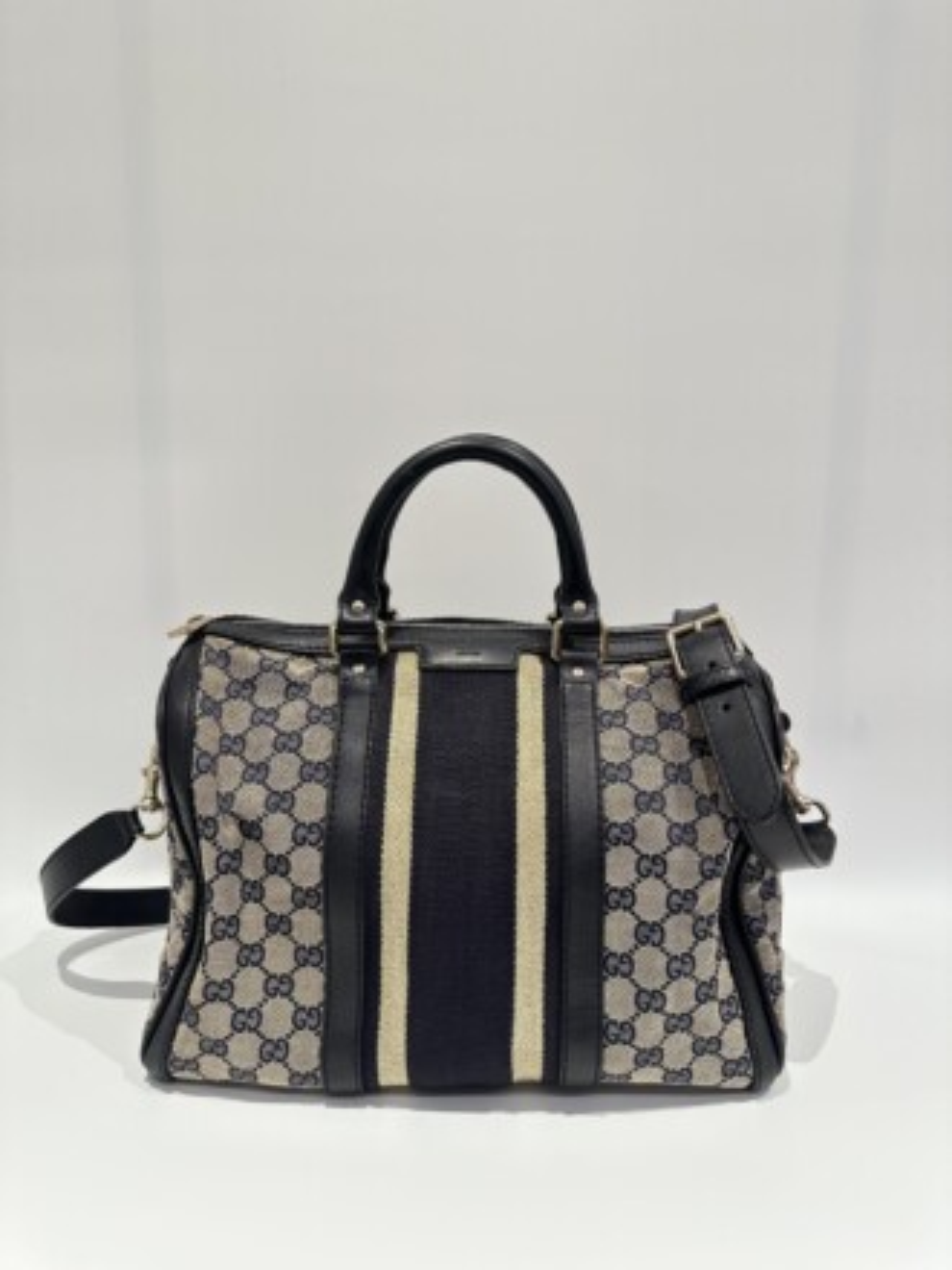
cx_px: 476
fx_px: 880
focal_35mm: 24
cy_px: 635
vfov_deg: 71.6
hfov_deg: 56.8
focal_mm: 6.86
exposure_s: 1/50
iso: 125
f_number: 1.78
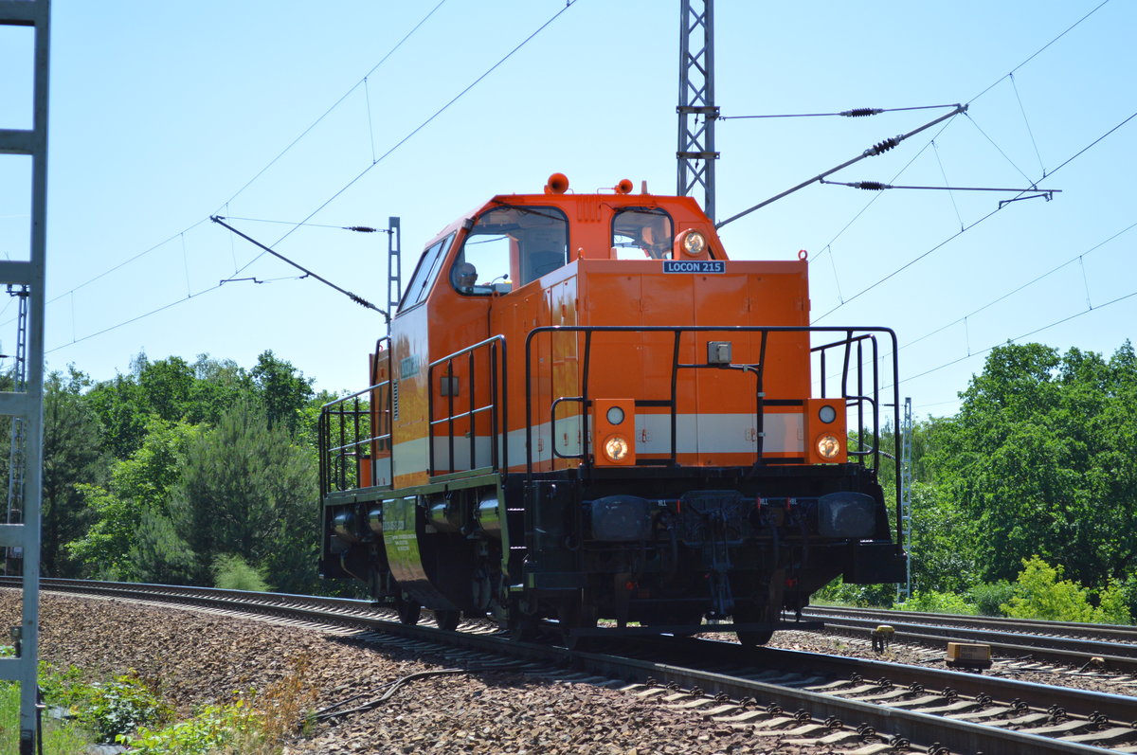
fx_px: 2602
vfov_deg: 16.5
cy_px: 378
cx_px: 568
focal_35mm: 82
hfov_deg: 24.6
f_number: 5.6
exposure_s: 1/1000
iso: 400
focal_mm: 55
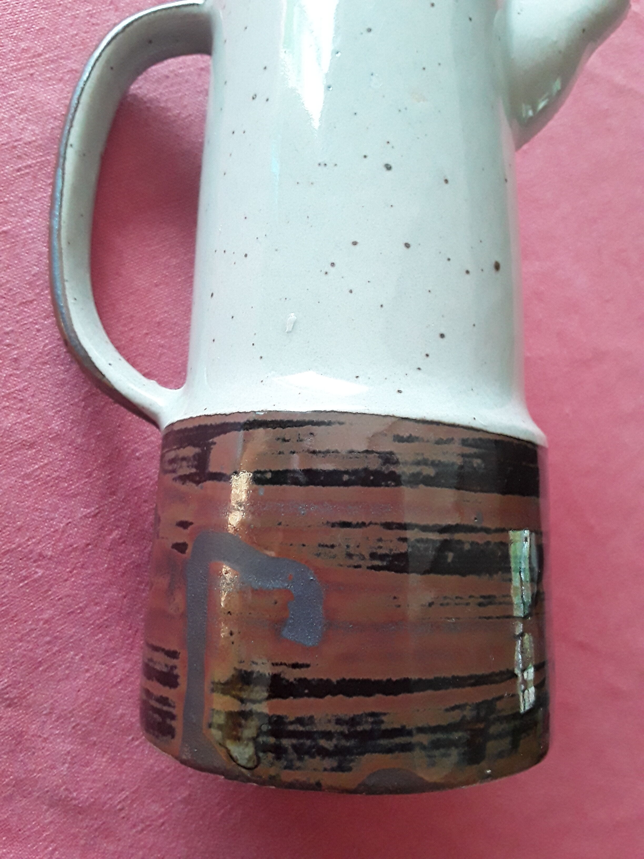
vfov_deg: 65.3
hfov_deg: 51.4
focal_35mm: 27
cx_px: 322
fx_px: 670
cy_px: 430
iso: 400
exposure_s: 1/196
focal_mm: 2.91
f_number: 1.9
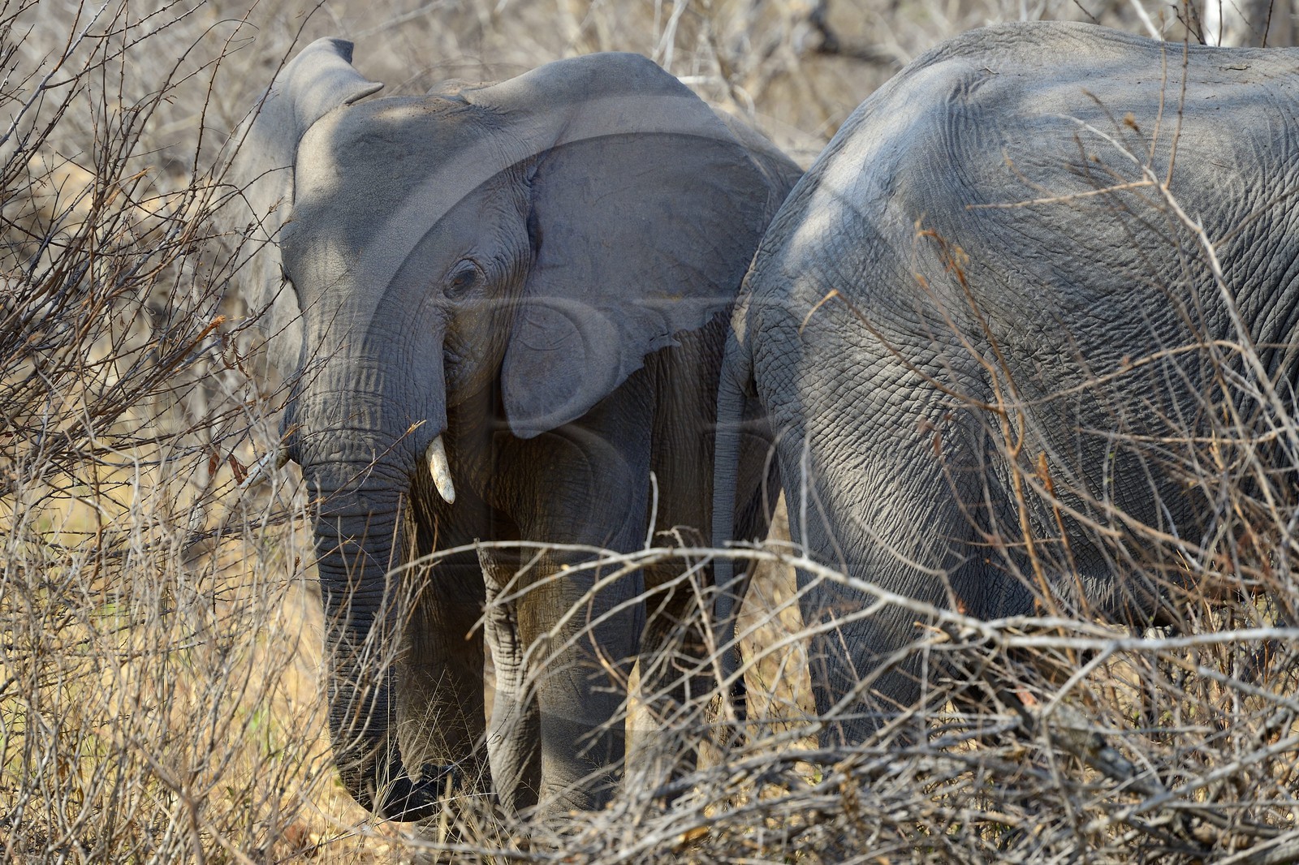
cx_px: 650
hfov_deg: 7.9
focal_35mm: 260
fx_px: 9379
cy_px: 432
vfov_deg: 5.3
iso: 400
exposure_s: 1/640
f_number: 5
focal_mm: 260
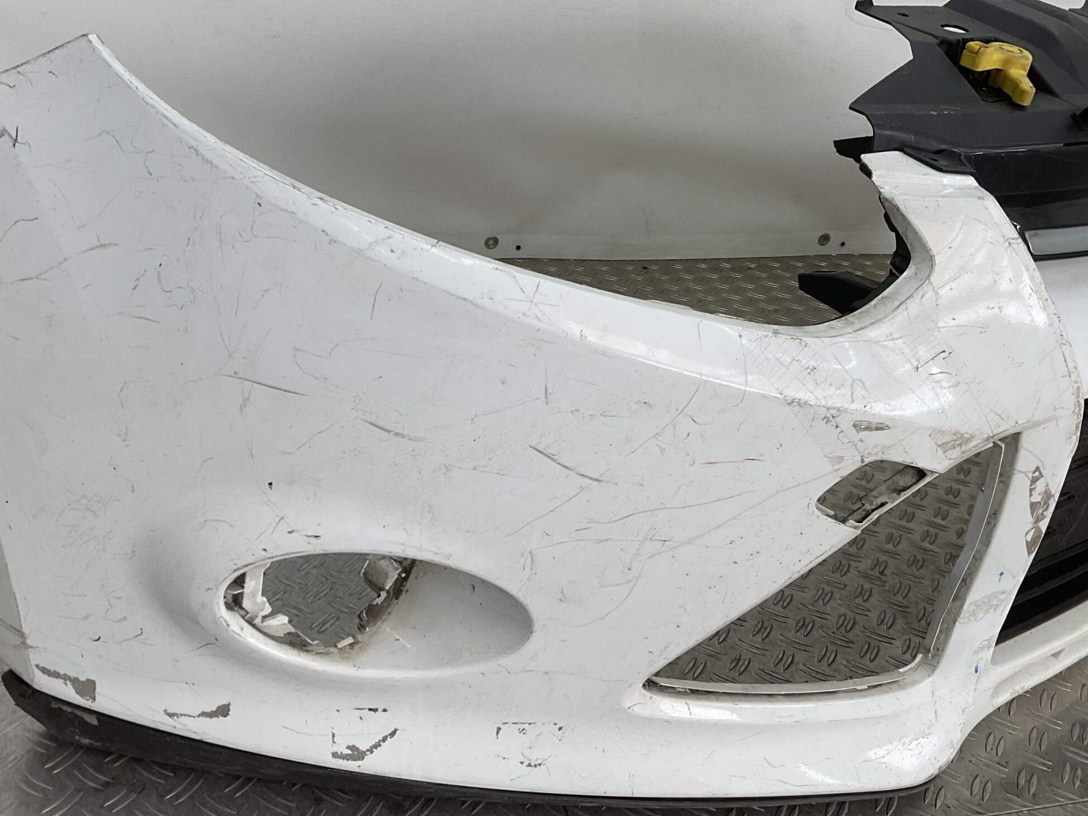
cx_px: 482
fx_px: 1194
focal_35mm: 38
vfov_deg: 37.7
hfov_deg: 48.9
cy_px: 416
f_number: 1.8
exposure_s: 1/312
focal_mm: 3
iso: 16
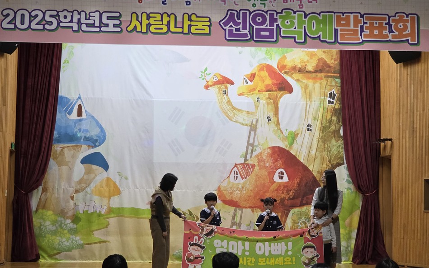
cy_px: 124
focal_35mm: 74
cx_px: 217
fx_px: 865
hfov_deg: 27.9
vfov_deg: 17.6
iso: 400
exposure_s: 1/120
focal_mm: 7.9
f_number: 2.4
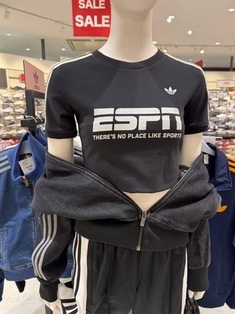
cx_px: 125
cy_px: 161
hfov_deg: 53.0
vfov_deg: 67.3
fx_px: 236
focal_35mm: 26
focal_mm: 6.76
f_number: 1.78
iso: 125
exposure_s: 1/60
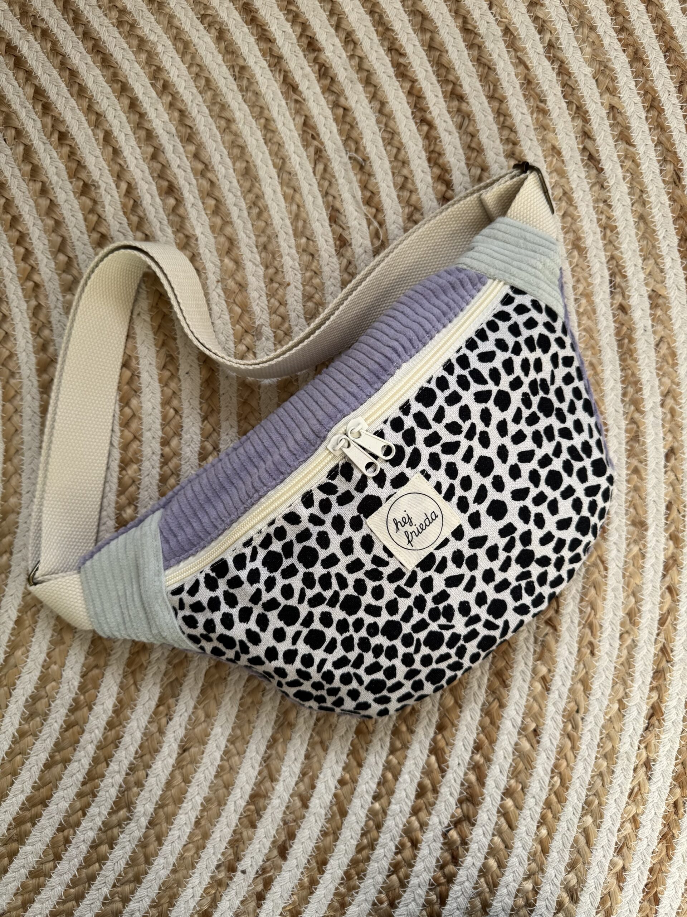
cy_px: 458
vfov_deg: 71.6
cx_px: 344
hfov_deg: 56.8
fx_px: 635
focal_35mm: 24
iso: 64
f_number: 1.78
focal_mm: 6.76
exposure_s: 1/147
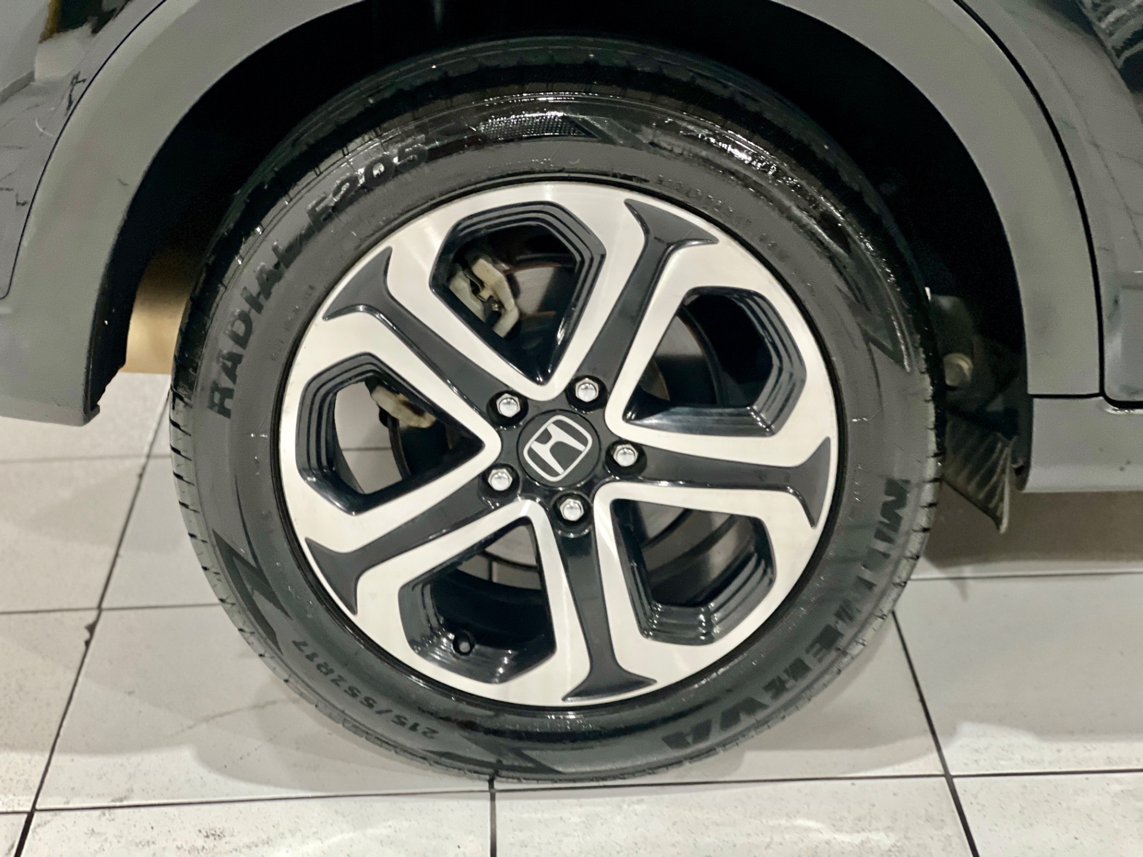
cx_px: 572
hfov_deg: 25.3
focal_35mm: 77
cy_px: 428
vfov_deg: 19.1
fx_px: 2542
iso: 400
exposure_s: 1/20
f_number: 2.8
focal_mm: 9
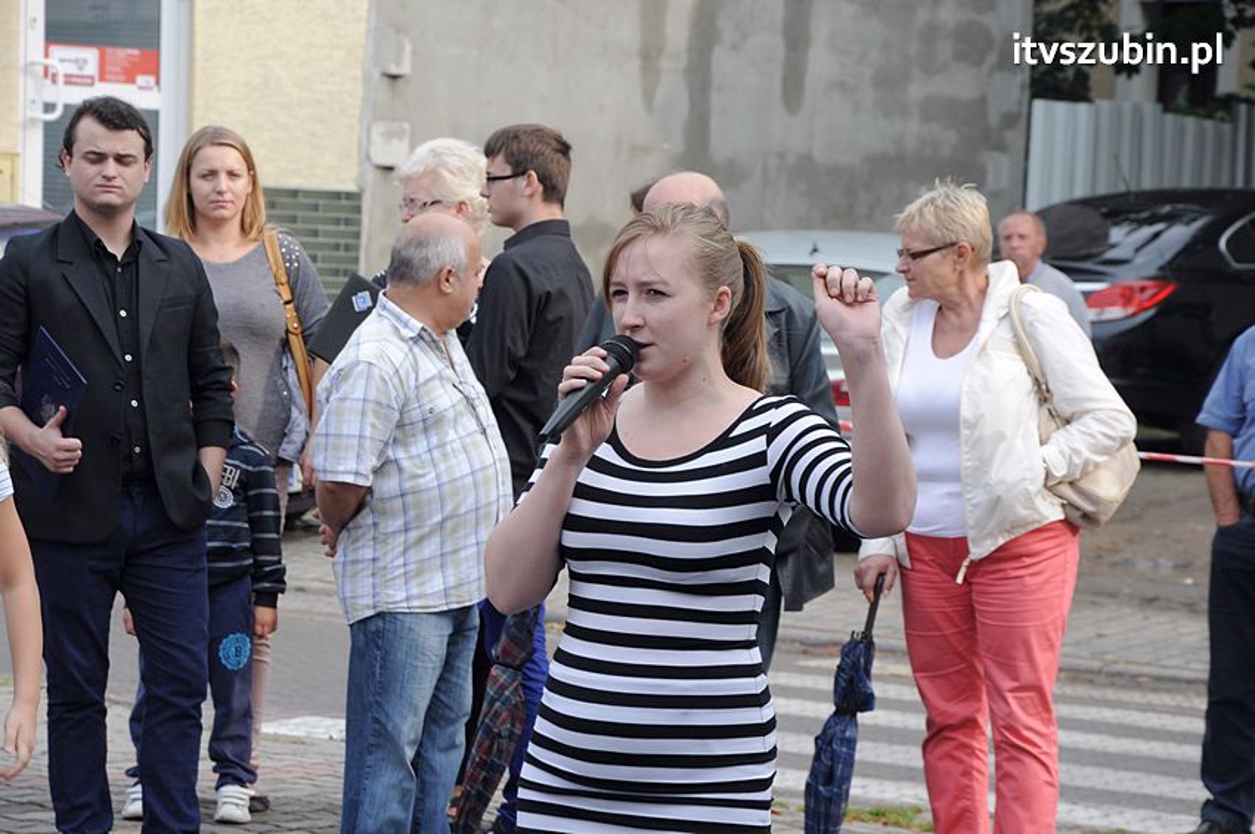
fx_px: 5485
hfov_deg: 13.1
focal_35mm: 158
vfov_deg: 8.7
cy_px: 417
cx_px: 628
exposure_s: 1/320
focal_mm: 105
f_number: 8
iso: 500
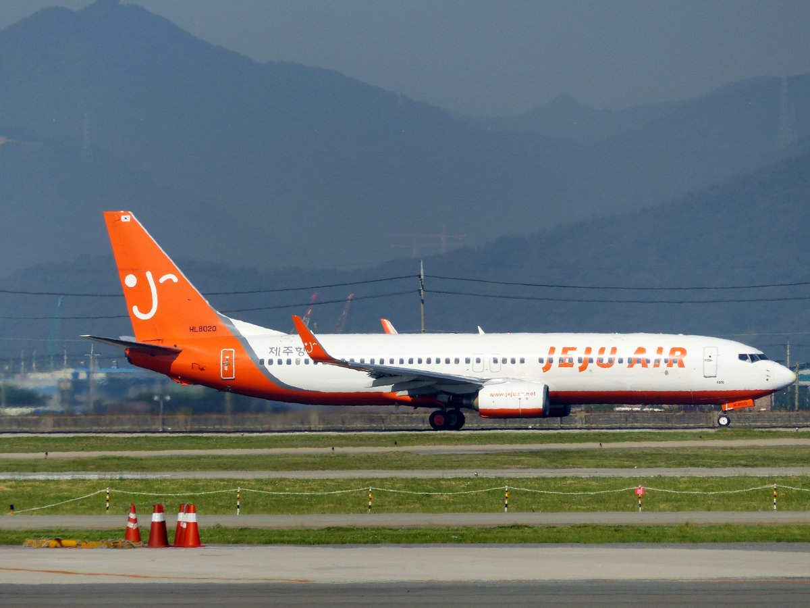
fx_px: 14040
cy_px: 304
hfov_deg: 3.3
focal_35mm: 600
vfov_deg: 2.5
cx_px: 405
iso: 100
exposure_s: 1/1600
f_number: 4
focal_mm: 108
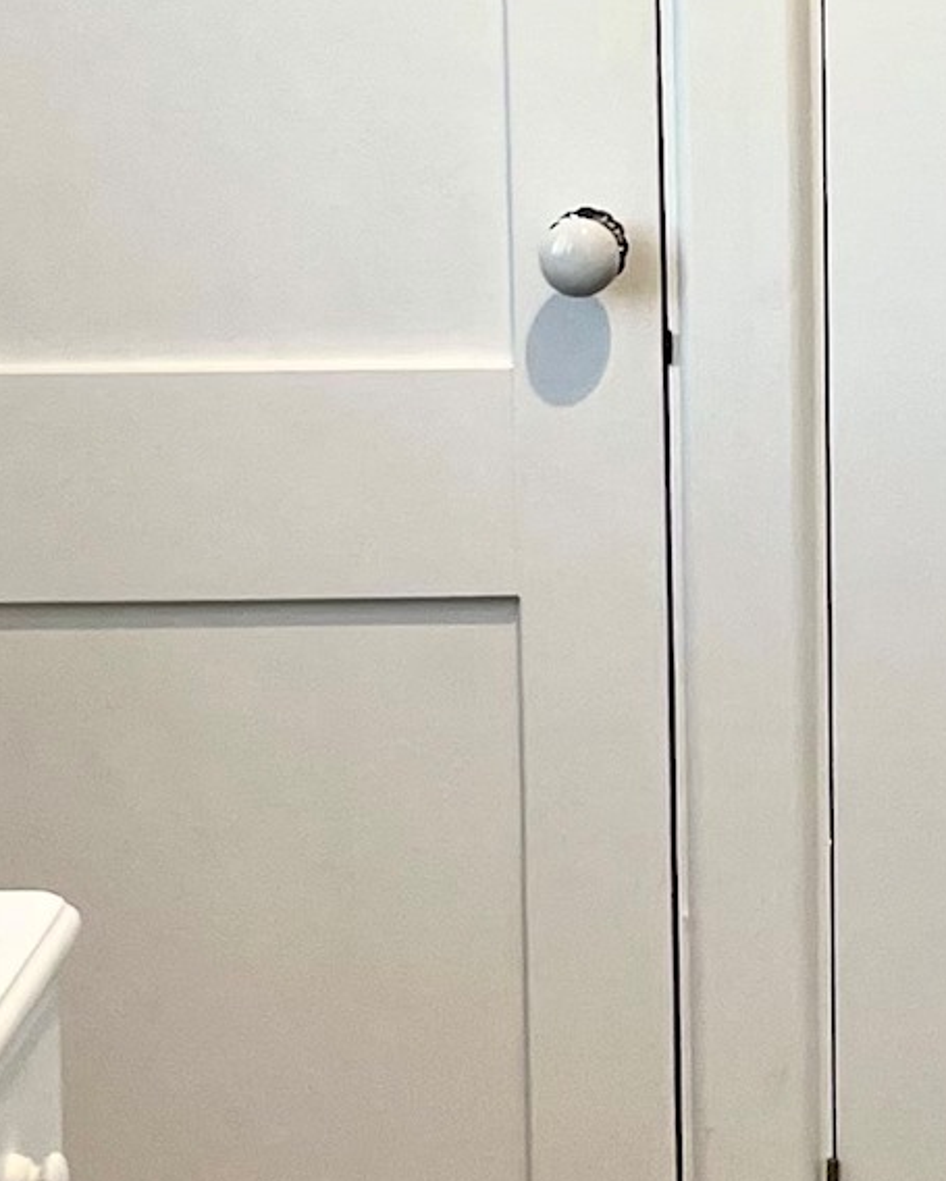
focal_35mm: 135
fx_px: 4721
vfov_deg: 14.1
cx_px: 1285
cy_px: 60
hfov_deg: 11.1
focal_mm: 5.7
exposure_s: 1/100
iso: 64
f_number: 1.5
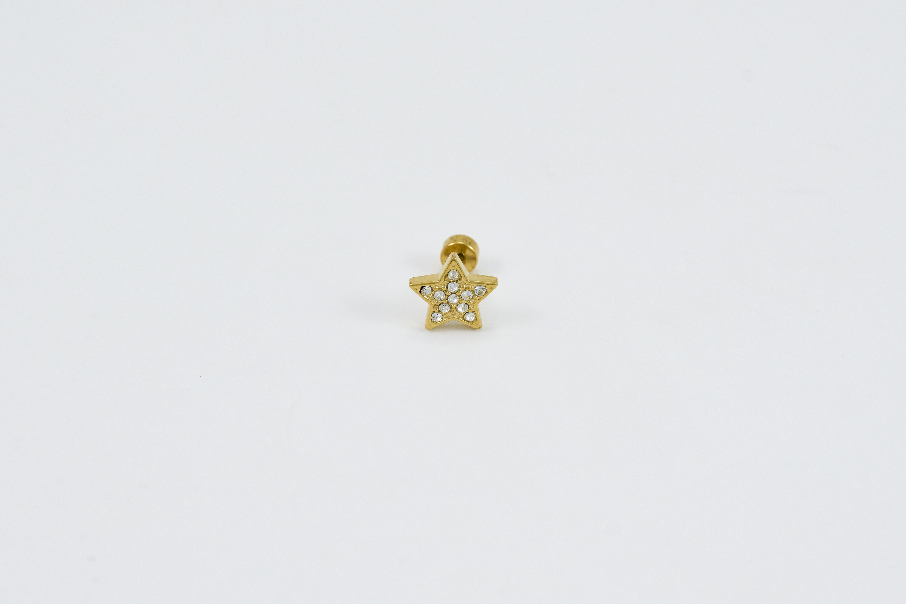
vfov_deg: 8.7
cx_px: 453
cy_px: 302
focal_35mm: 157
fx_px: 3951
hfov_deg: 13.1
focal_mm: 105
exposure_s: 1/100
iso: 200
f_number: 7.1
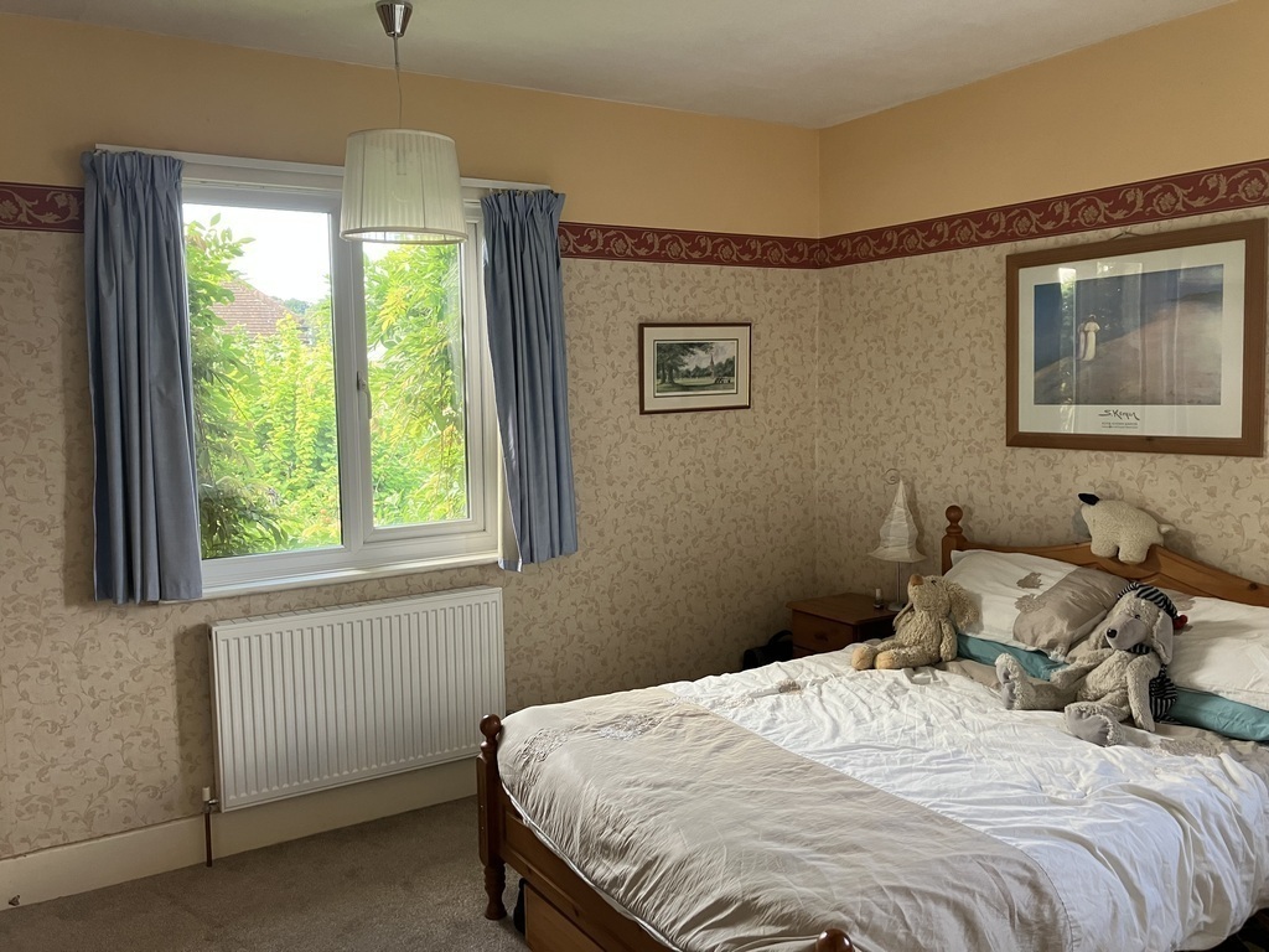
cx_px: 634
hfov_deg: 63.4
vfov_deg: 49.7
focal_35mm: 28
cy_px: 476
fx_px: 1026
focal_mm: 3.99
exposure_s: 1/72
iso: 80
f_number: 1.8
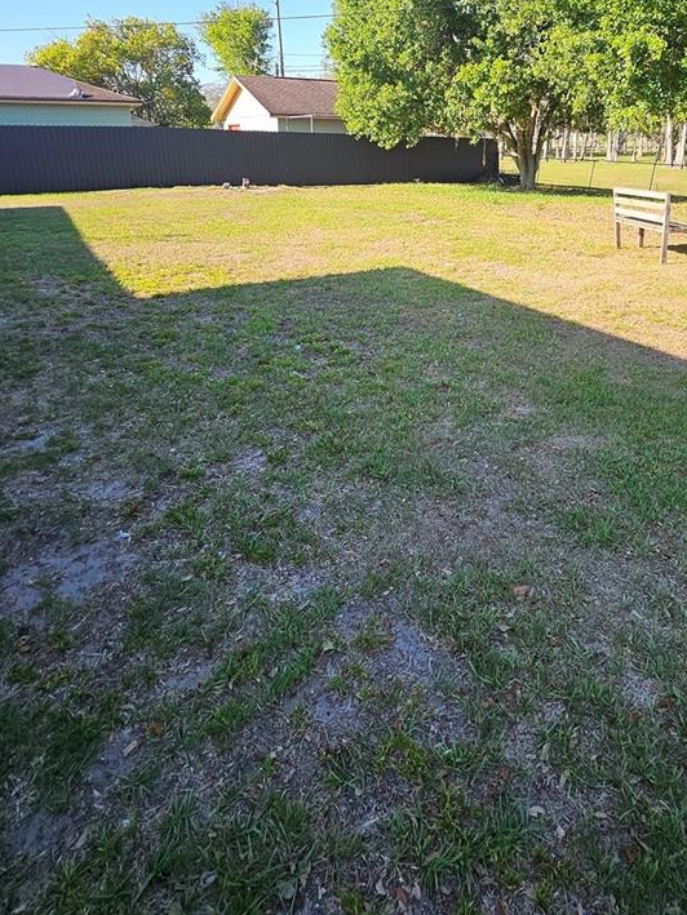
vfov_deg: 73.3
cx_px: 453
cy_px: 281
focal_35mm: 22
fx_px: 582
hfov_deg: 59.8
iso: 32
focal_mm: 1.74
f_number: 2.2
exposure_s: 1/385
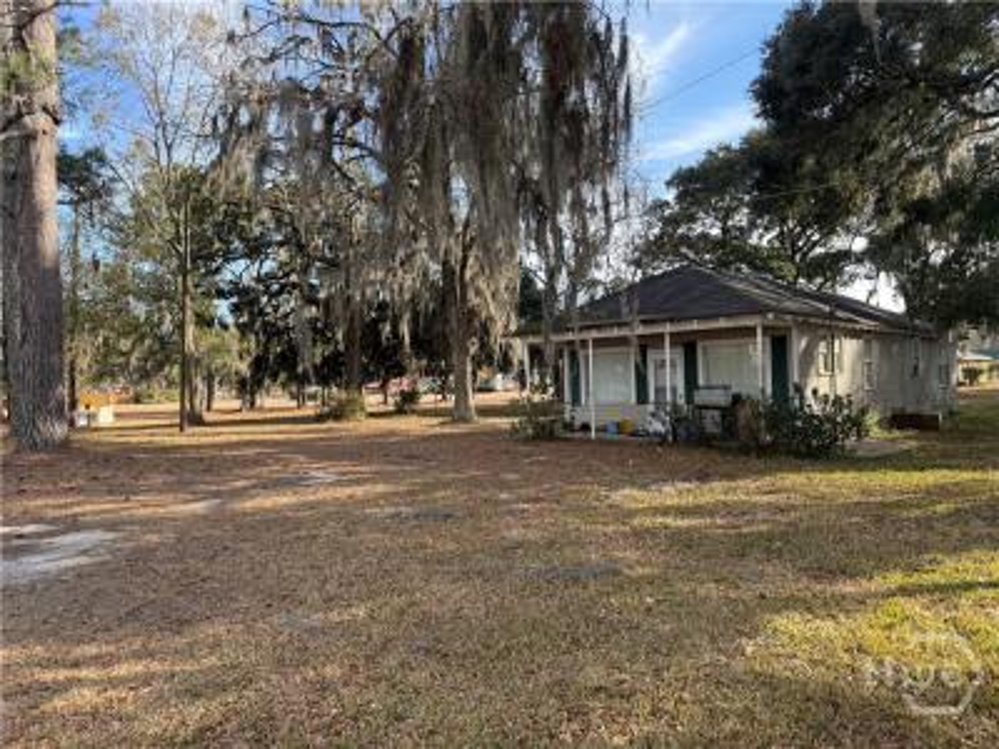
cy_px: 374
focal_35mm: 24
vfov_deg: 56.8
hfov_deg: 71.6
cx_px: 500
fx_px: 693
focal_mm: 6.76
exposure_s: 1/1156
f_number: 1.78
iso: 100
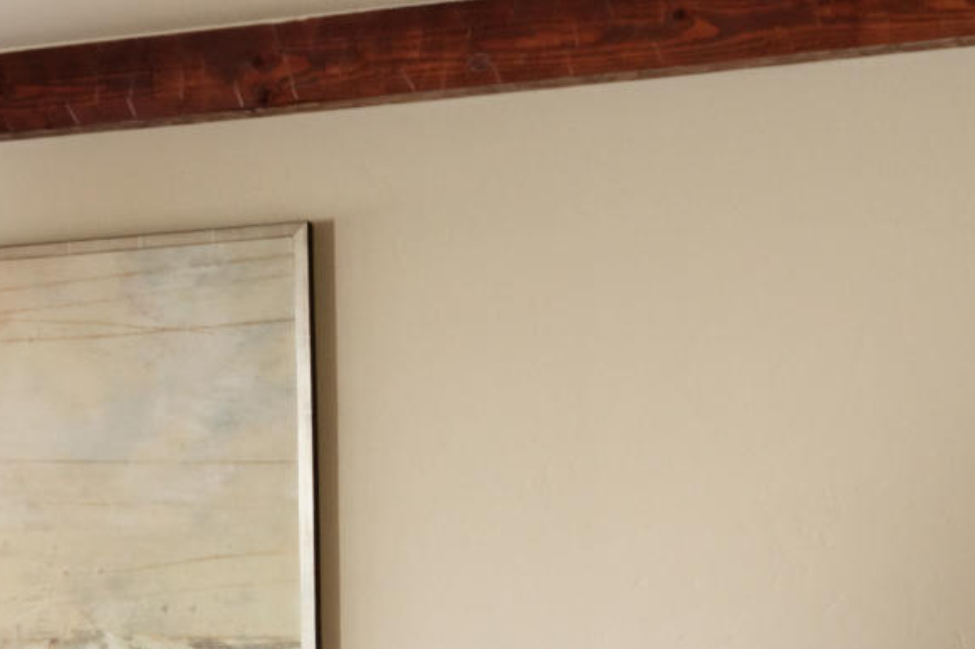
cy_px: 1035
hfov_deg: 13.6
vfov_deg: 10.6
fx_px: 3357
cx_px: -1091
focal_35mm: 124
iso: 160
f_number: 7.1
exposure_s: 1/200
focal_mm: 24
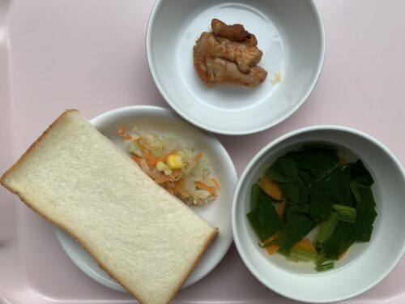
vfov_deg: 53.1
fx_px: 304
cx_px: 202
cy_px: 152
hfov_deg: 67.3
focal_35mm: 26
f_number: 1.8
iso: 25
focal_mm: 4.25
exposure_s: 1/301
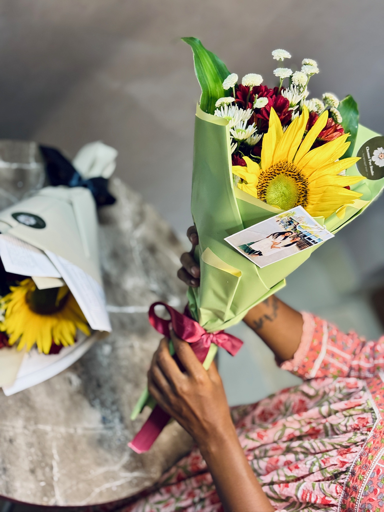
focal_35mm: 52
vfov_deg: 36.8
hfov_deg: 28.0
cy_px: 256
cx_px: 192
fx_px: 769
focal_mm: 5.96
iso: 160
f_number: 1.6
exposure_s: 1/33
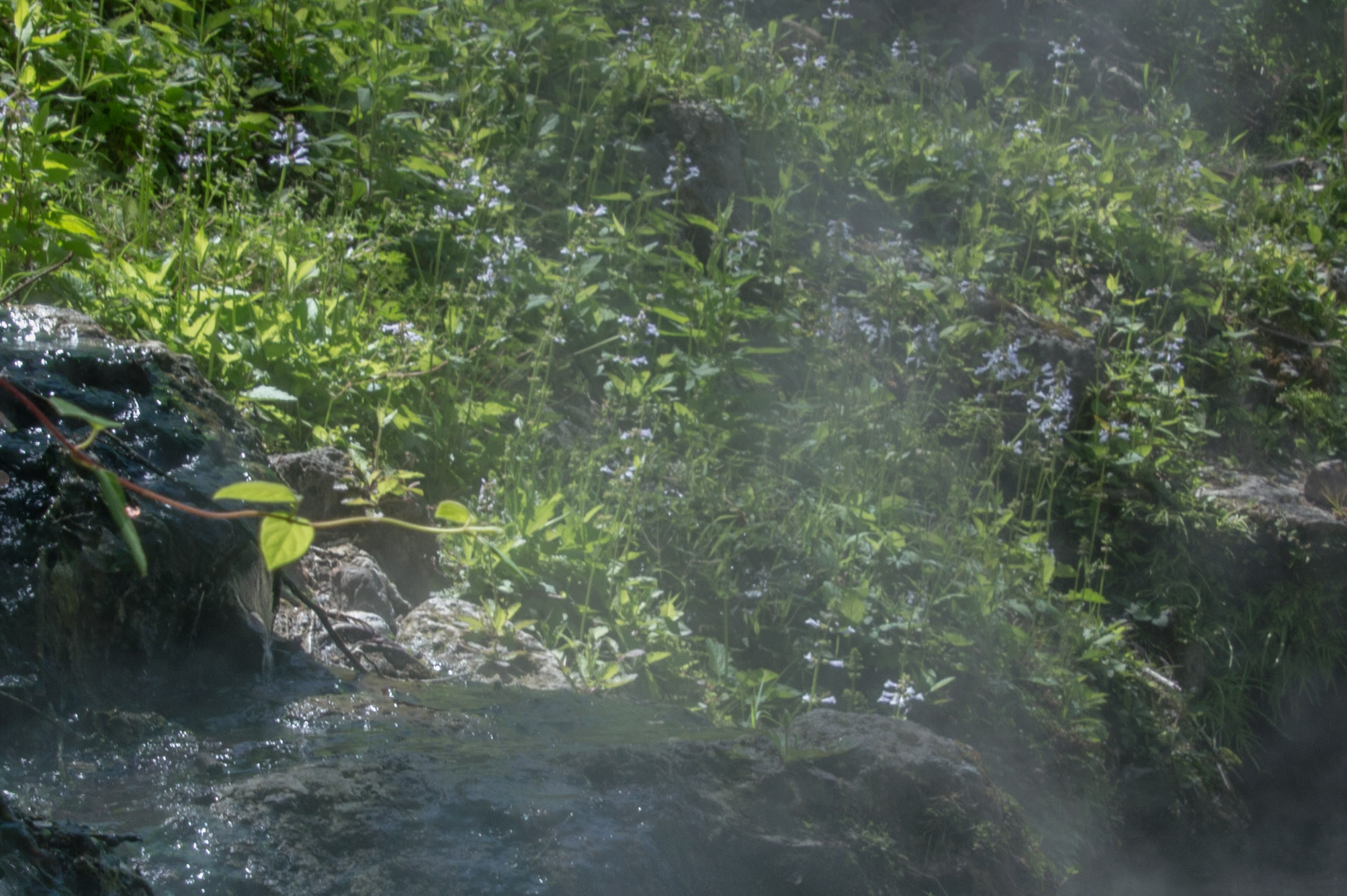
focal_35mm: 140
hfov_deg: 14.7
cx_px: 680
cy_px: 356
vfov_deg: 9.8
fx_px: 5215
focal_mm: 31
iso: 100
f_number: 11
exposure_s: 1/40
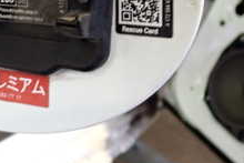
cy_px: -10
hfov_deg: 21.8
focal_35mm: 85
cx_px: -62
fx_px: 576
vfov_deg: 15.7
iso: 500
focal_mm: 5.4
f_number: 2.3
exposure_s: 1/30
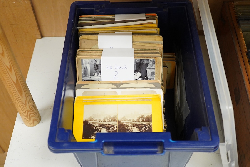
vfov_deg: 29.2
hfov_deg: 42.7
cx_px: 127
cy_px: 82
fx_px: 319
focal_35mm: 46
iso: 2500
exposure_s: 1/320
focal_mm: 30
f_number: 3.5
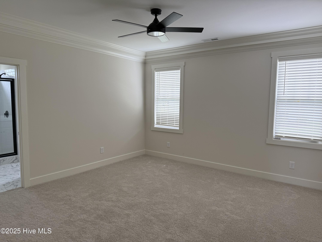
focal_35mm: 24
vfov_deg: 56.8
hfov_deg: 71.6
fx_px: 223
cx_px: 161
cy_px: 121
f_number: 1.78
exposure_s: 1/237
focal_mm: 6.76
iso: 125
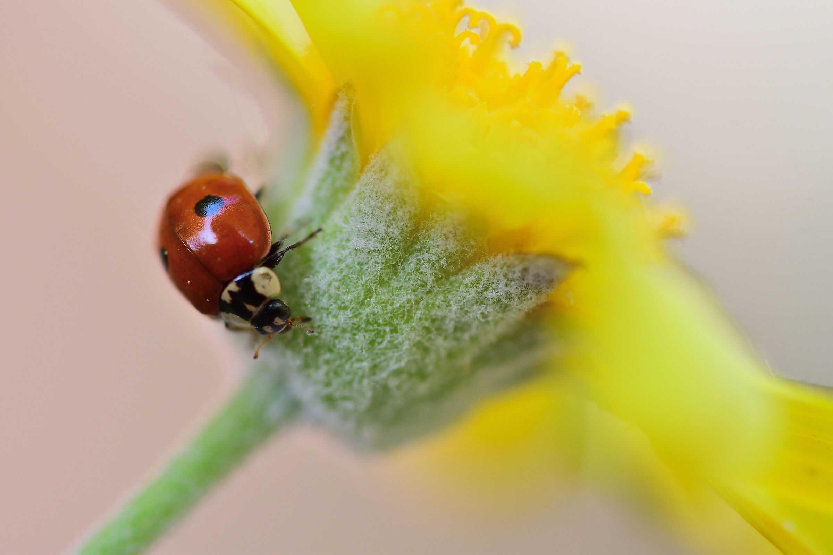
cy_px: 278
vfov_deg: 8.7
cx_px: 416
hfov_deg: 13.1
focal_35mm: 157
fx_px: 3633
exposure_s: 1/60
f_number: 5.6
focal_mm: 105
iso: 100
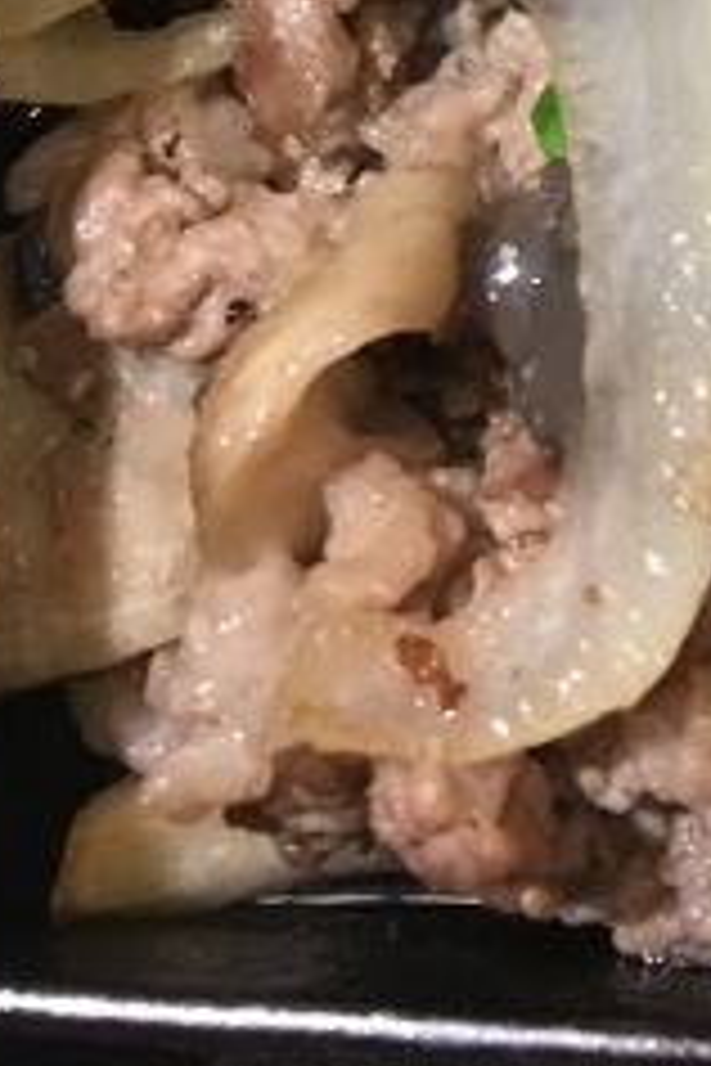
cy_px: -454
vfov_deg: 20.2
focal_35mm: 89
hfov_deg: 14.4
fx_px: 2636
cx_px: 1042
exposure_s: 1/10
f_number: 2.2
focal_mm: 4.15
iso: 80
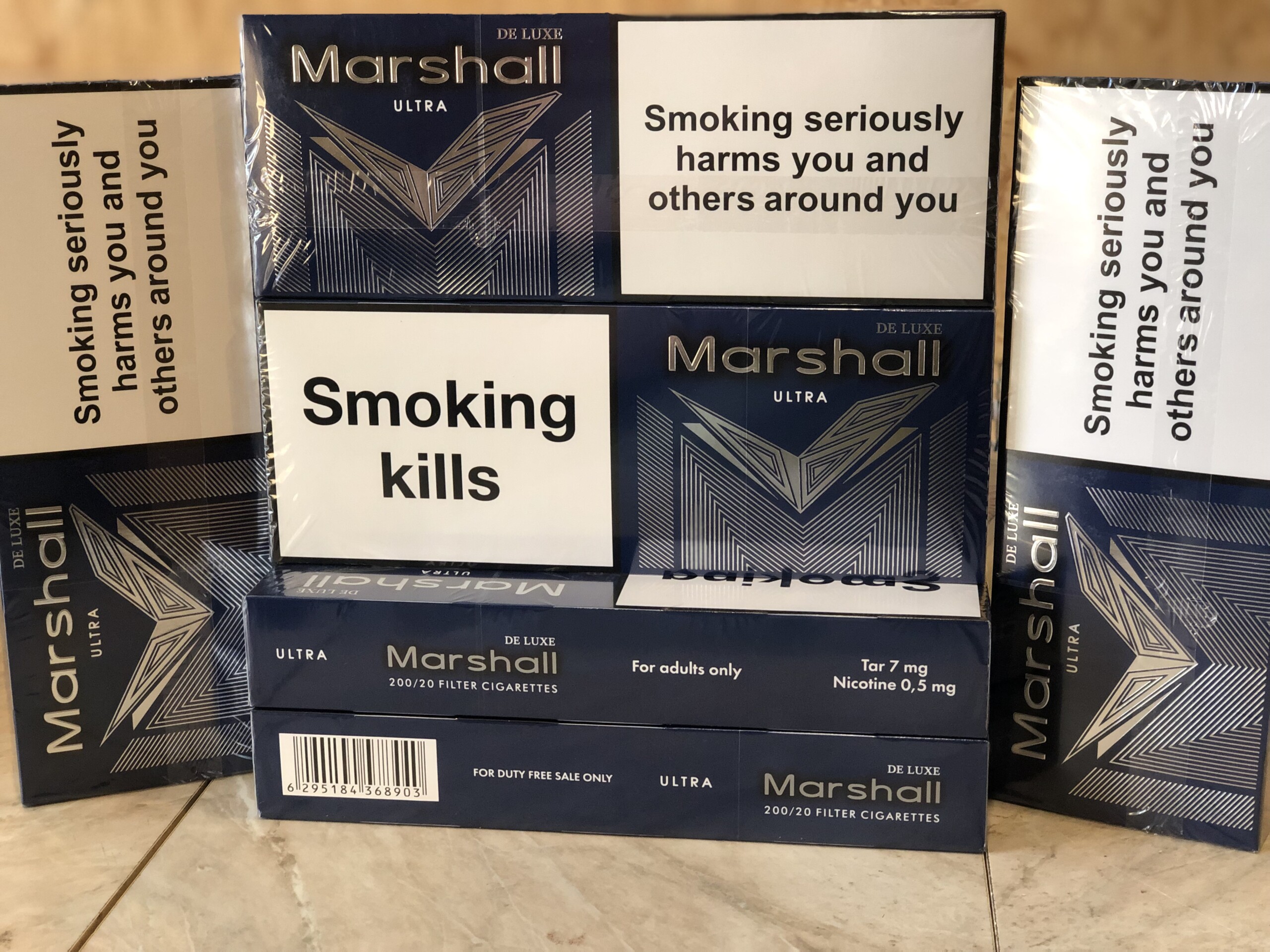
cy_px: 476
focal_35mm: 52
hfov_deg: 36.8
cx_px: 635
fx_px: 1908
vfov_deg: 28.0
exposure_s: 1/40
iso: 100
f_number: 2.4
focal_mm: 6
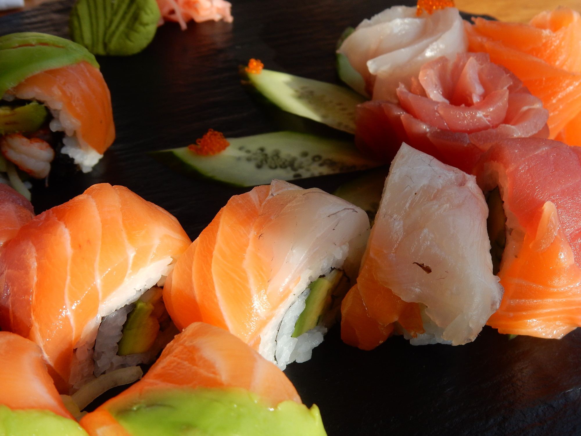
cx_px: 290
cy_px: 218
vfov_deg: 33.6
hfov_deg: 43.9
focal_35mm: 43
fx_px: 722
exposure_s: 1/320
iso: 125
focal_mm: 7.6
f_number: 4.2
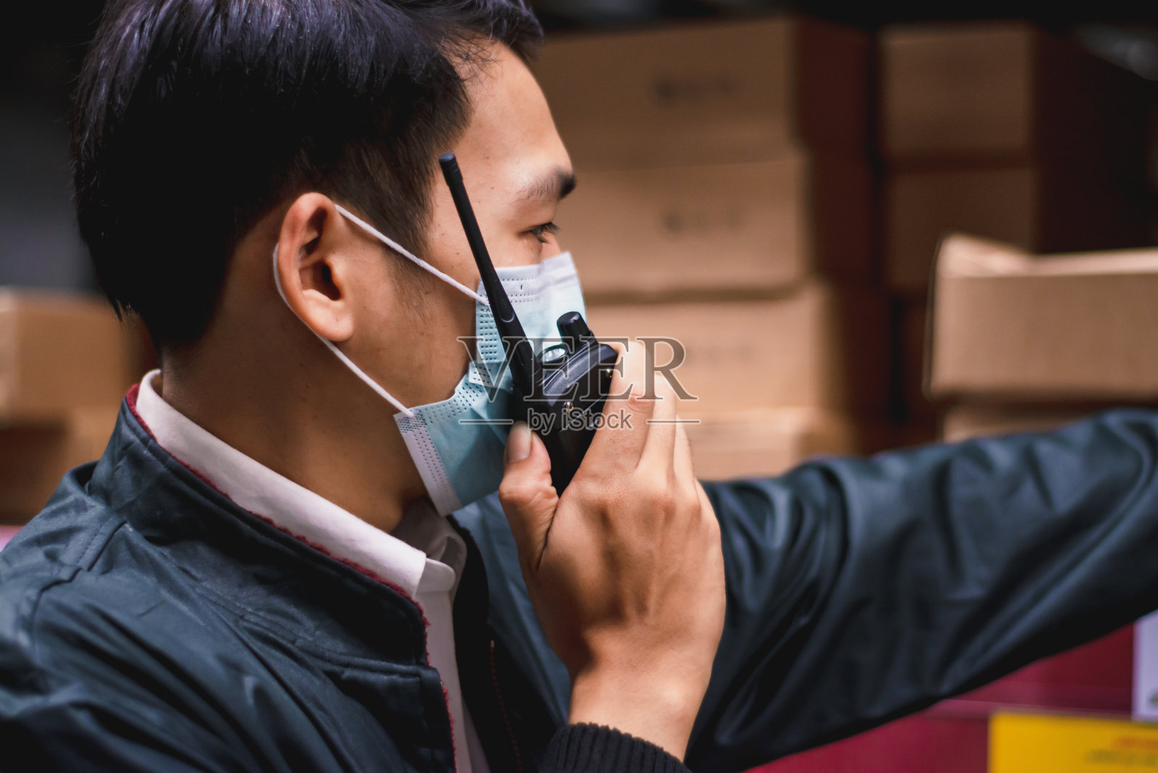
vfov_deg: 18.2
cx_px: 579
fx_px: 2413
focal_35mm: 75
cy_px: 386
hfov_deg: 27.0
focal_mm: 50
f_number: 1.8
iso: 400
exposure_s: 1/160
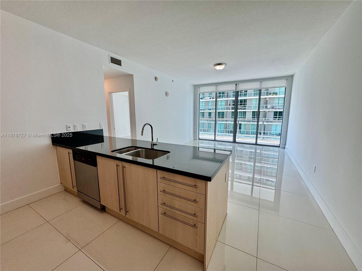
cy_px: 136
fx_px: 146
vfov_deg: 85.7
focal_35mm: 14
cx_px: 181
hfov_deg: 102.1
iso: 100
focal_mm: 2.22
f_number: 2.2
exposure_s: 1/120
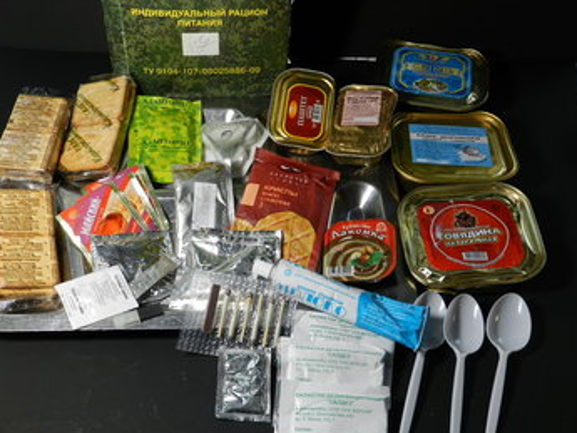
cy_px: 239
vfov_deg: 32.9
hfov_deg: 42.9
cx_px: 268
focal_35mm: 44
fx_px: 734
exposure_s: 1/25
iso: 220
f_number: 4
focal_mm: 6.7
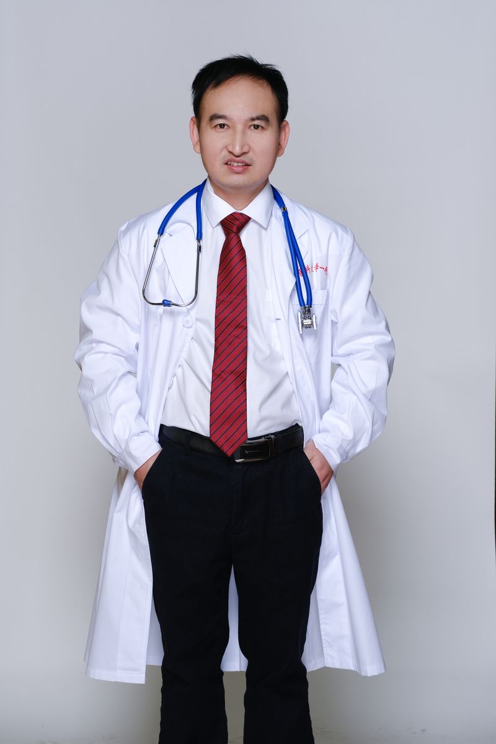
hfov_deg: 16.3
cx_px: 248
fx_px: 1736
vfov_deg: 24.2
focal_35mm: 84
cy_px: 372
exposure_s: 1/160
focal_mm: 56
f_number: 5
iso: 250
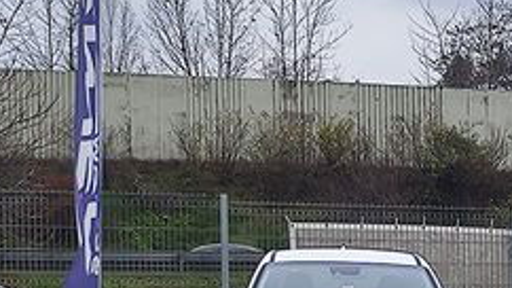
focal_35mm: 124
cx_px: 980
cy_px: 502
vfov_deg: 9.4
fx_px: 1683
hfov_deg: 14.7
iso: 50
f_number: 1.69
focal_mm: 7.01
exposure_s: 1/193
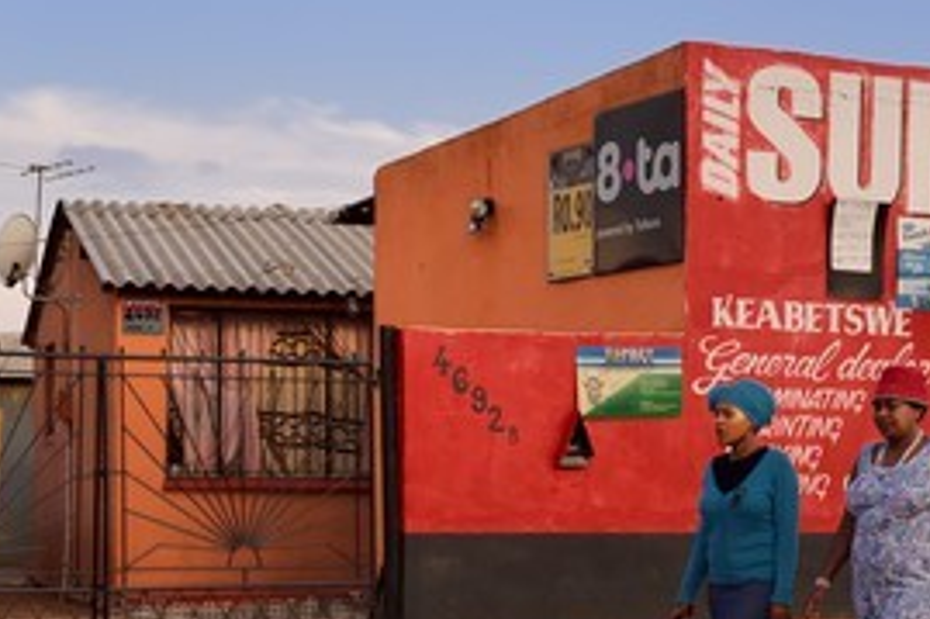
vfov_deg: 17.4
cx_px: 467
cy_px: 415
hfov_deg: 26.0
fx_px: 2014
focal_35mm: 78
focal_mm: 50
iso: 800
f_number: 9
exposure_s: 1/800
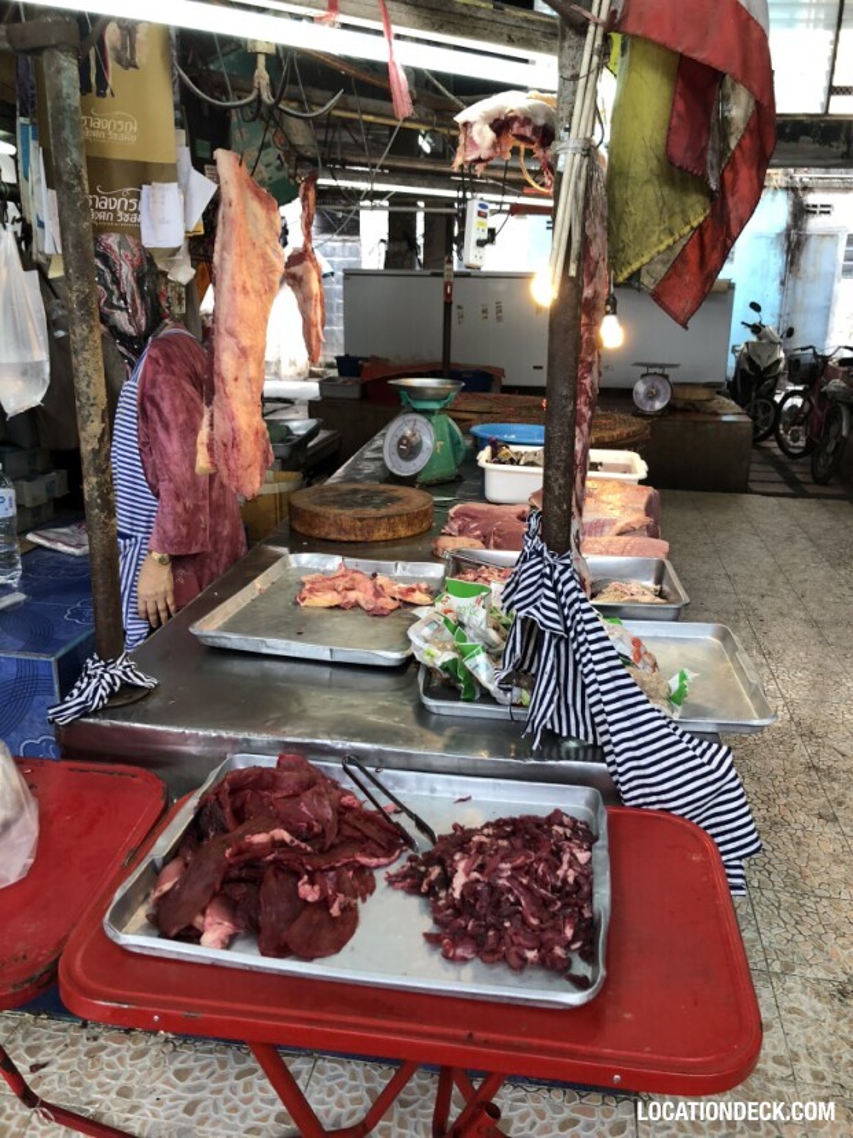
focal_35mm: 28
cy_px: 569
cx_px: 426
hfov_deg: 49.7
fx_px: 920
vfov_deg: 63.4
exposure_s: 1/50
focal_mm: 3.99
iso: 32
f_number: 1.8
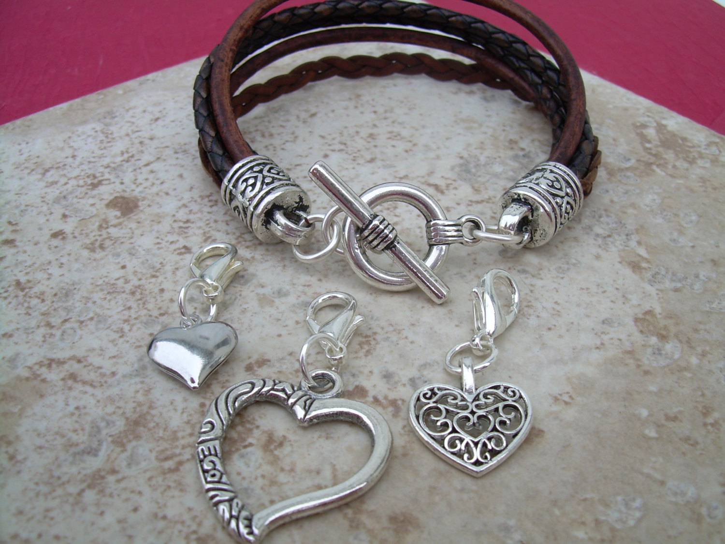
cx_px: 362
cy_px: 272
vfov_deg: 37.7
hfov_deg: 49.0
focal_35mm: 38
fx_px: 796
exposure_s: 1/136
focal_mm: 6.3
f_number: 4.6
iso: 50
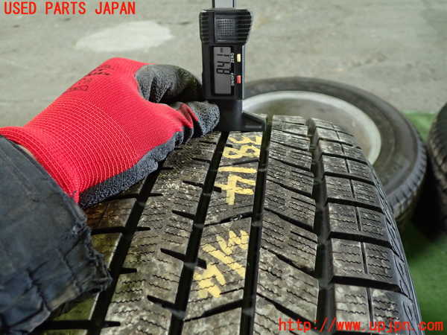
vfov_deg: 46.8
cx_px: 224
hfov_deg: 60.0
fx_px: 387
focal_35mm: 30
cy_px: 168
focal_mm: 5.4
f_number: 2.3
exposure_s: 1/30
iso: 500
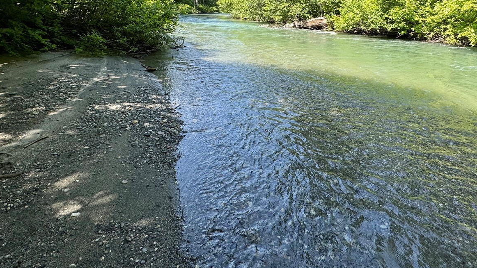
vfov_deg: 48.3
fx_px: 266
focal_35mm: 21
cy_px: 30
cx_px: 273
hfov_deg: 83.3
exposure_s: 1/392
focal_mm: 2.22
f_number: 2.2
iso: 40
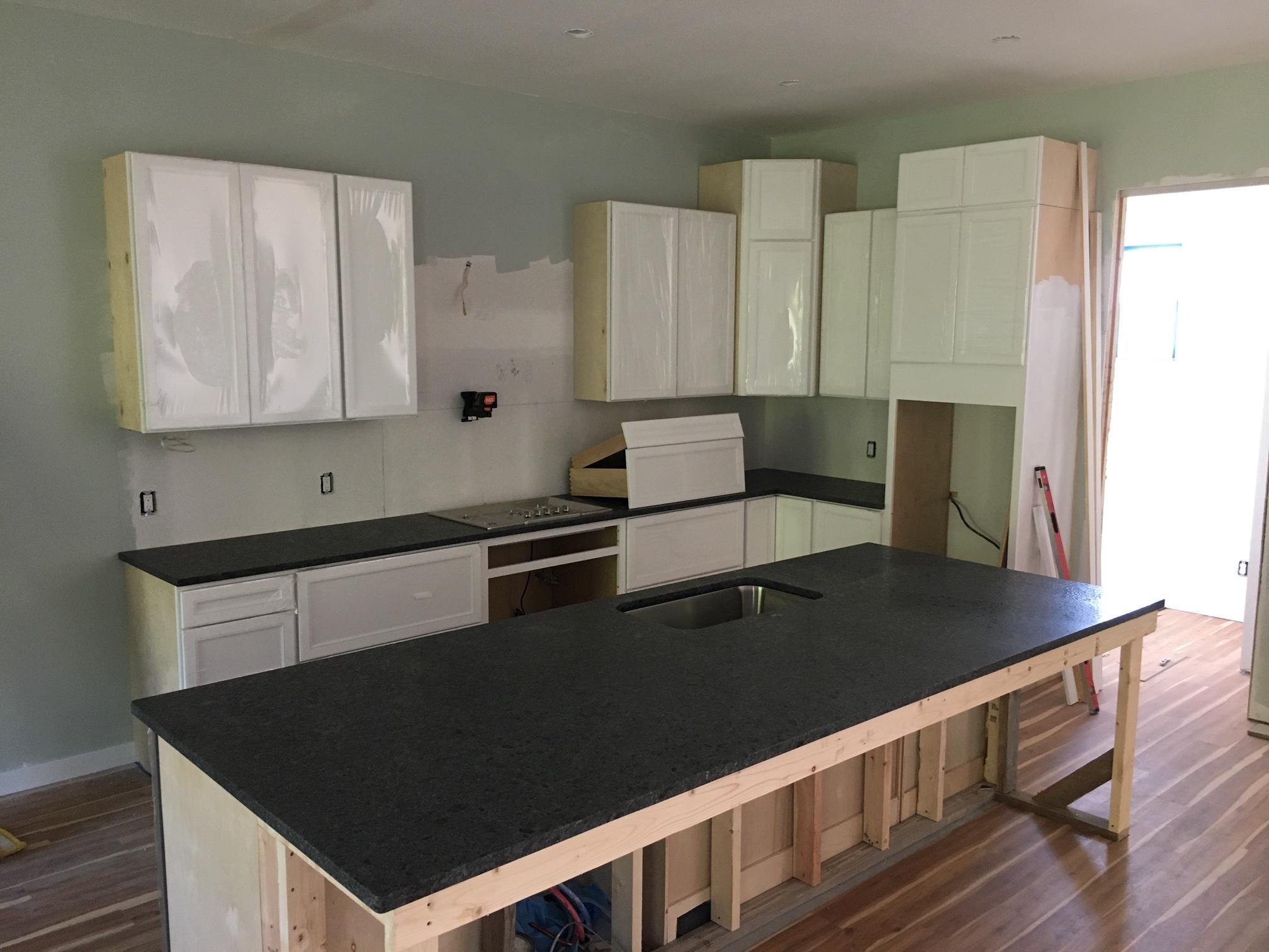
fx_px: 1063
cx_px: 634
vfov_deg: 48.2
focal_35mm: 29
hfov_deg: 61.7
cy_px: 476
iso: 125
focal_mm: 4.15
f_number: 2.2
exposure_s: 1/30
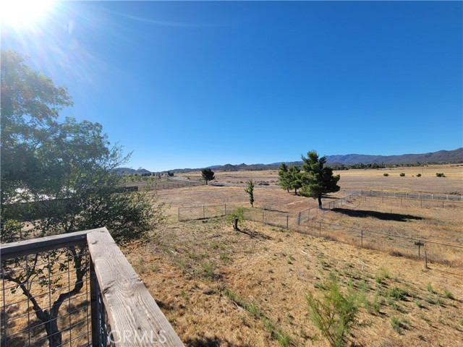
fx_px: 174
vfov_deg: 89.9
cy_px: 174
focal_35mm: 13
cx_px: 232
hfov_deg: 106.2
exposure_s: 1/1889
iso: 50
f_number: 2.2
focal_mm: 2.2
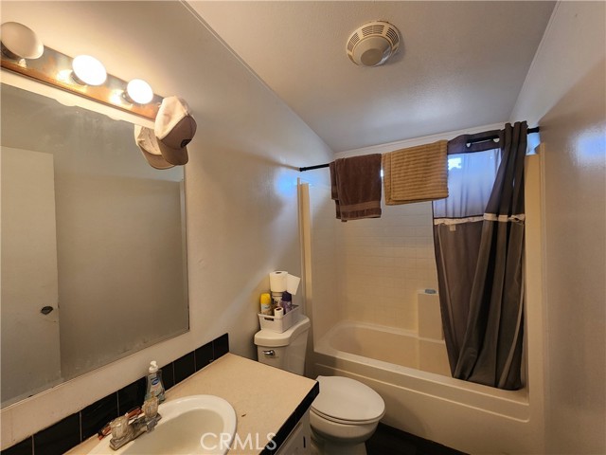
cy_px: 228
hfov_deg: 106.2
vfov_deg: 89.9
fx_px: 228
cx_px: 303
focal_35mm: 13
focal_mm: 2.2
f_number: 2.2
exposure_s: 1/60
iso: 250
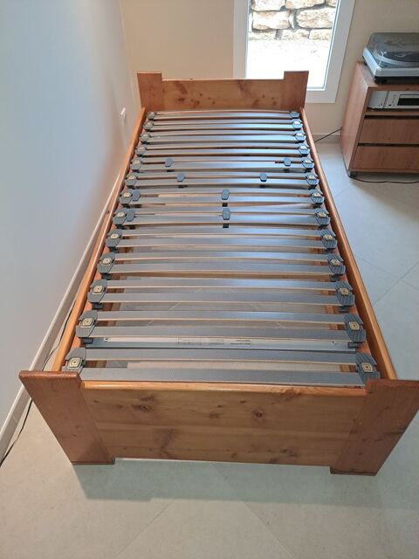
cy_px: 280
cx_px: 210
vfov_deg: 69.4
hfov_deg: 54.9
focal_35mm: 25
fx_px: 403
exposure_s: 1/50
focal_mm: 4.65
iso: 200
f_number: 1.8
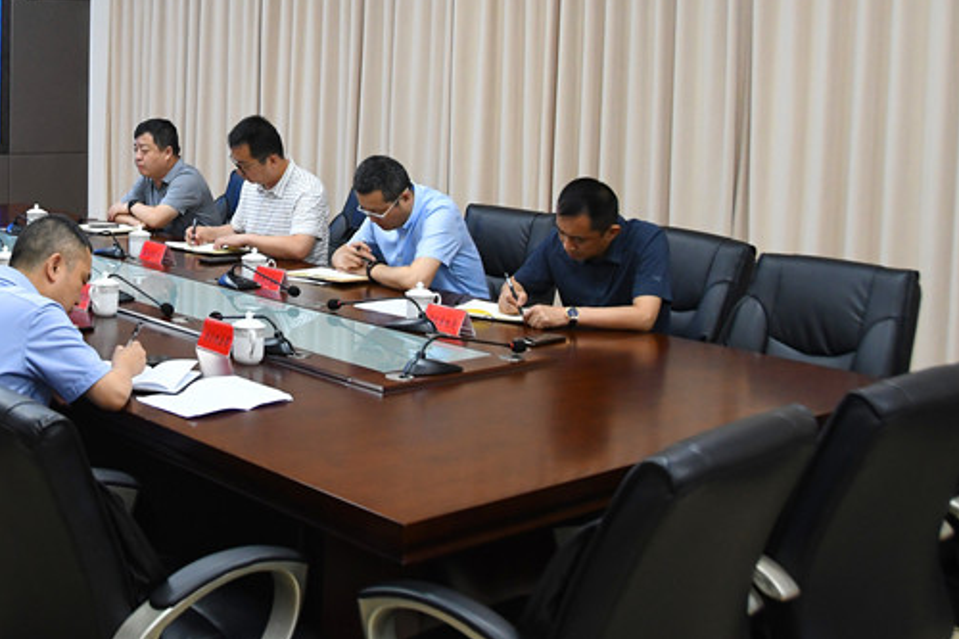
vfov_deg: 27.5
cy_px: 133
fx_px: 1278
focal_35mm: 48
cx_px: 198
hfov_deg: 39.6
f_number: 5
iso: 2000
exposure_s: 1/100
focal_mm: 20
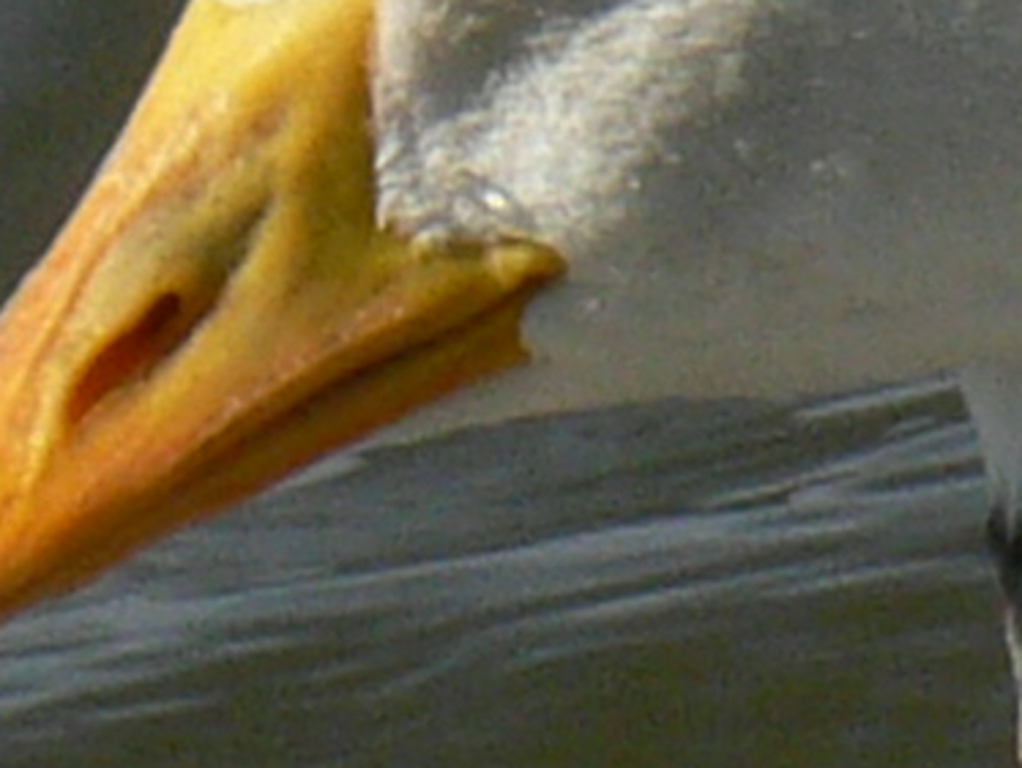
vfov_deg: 1.4
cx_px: 754
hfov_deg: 1.9
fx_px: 30872
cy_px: 456
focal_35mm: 1045
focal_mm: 40.4
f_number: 7.1
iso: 100
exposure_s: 1/500
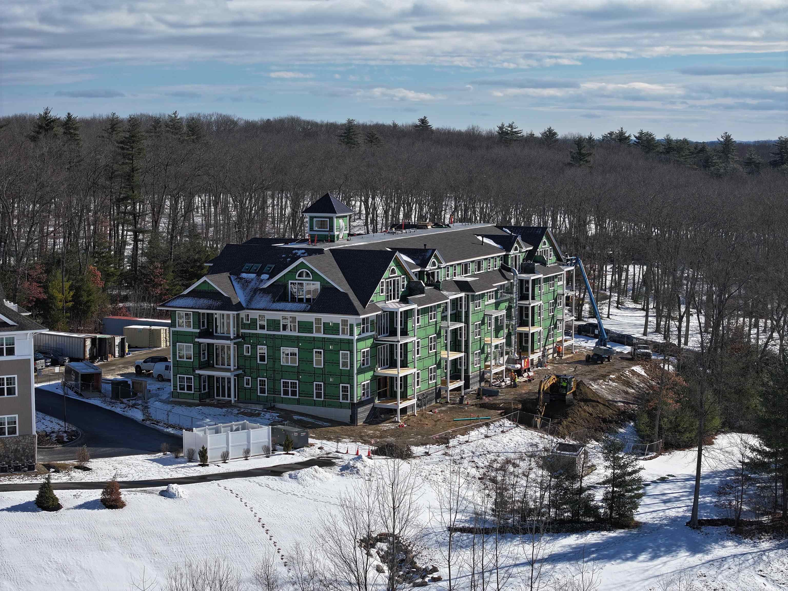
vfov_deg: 21.0
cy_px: 296
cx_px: 394
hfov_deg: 27.8
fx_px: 1593
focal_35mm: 70
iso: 110
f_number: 2.8
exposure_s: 1/2000
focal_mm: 19.35
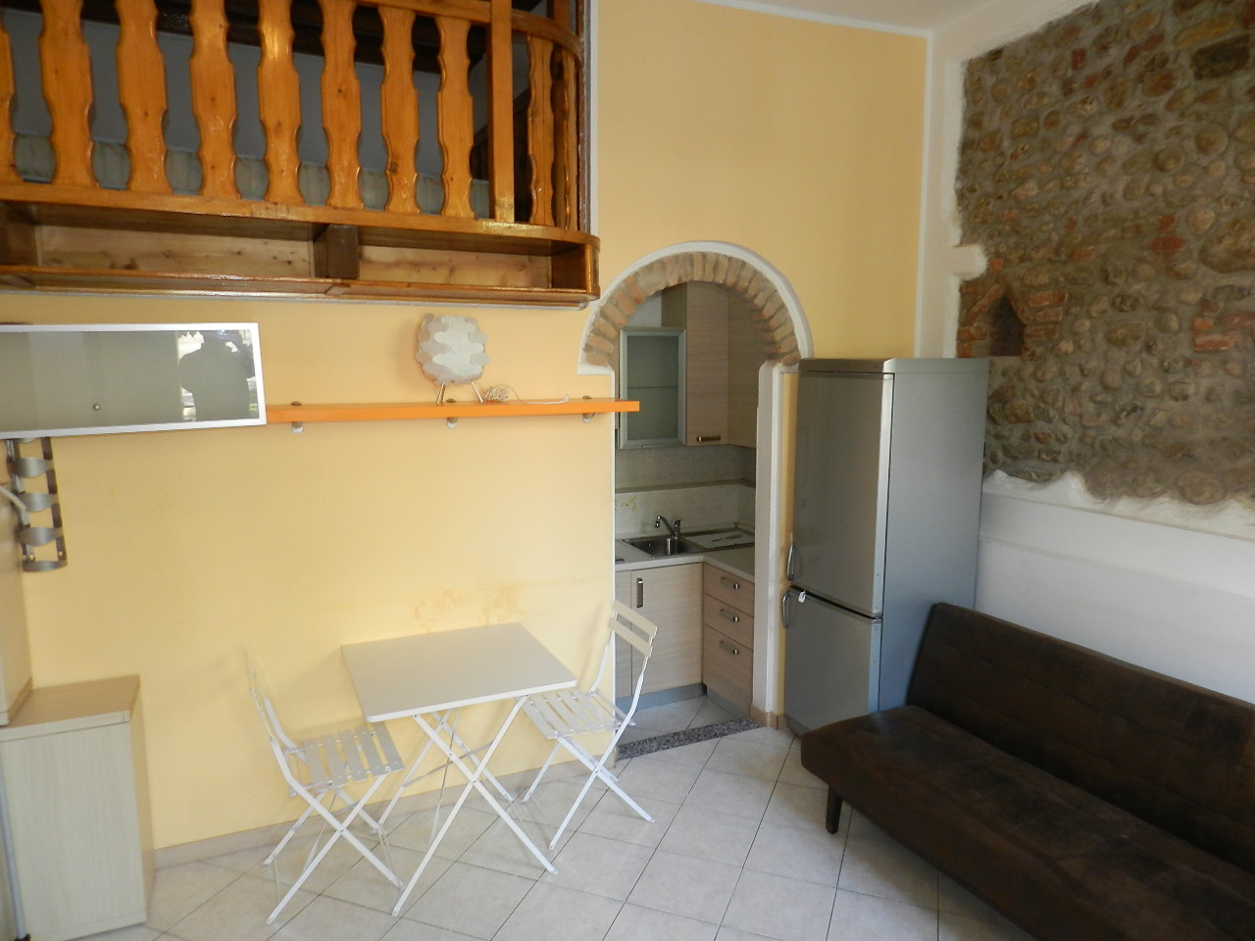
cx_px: 628
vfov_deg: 58.9
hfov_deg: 73.9
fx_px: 834
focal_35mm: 23
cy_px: 470
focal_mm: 4
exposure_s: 1/30
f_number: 3.4
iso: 180
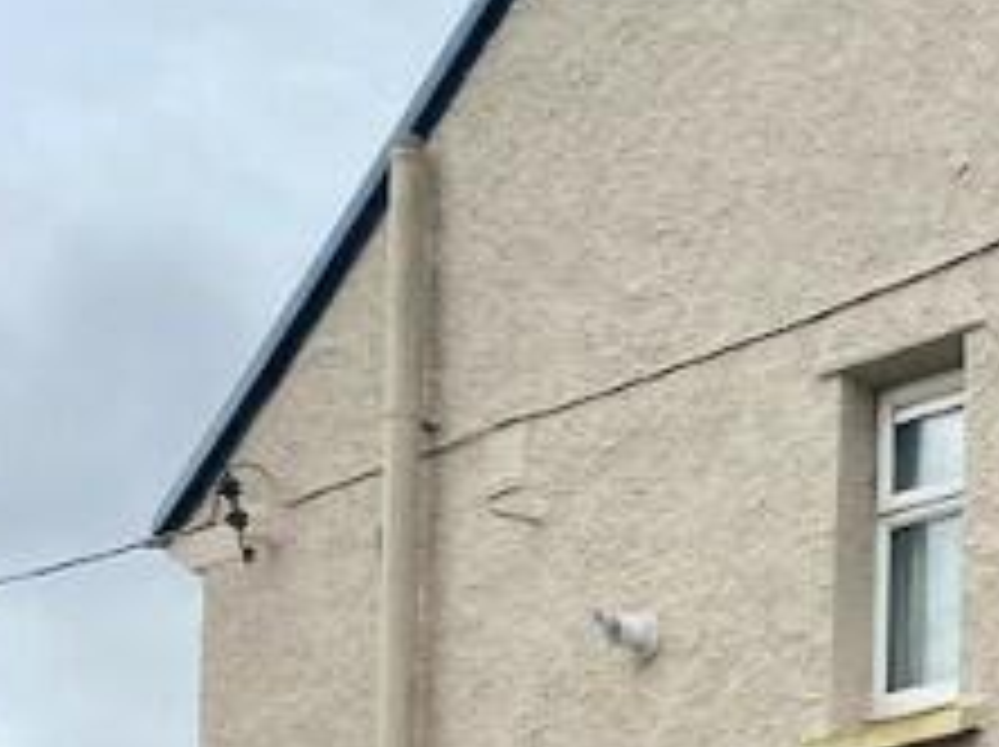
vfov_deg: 11.4
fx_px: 3459
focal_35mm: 120
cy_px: 1341
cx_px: 2169
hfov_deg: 13.4
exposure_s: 1/2222
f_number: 1.8
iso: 32
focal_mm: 4.25
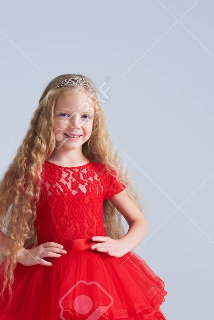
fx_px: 945
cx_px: 65
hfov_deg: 12.9
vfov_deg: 19.2
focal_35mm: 106
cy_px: 208
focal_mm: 50
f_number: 8
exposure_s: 1/125
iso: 100
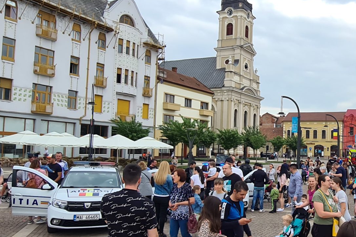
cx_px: 278
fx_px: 316
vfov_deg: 41.1
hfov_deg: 55.2
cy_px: 129
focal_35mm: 32
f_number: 2.2
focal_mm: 2.2
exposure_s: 1/722
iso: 50
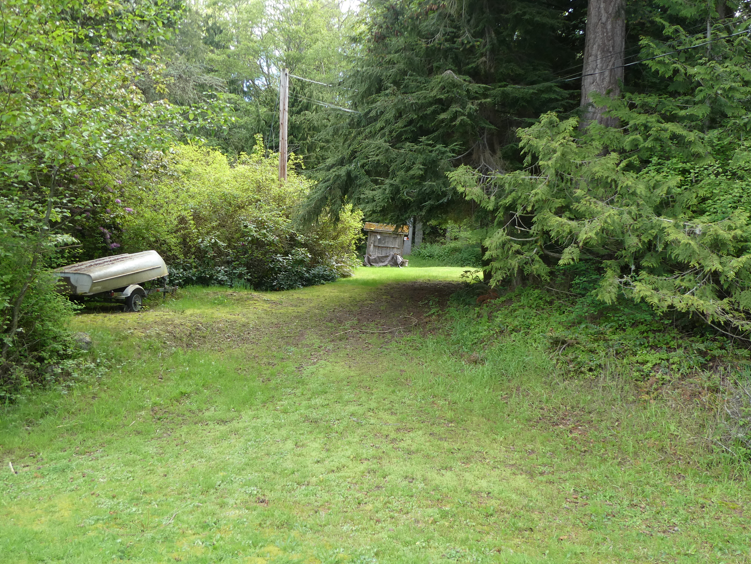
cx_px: 373
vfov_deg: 45.4
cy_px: 271
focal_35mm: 31
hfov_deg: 58.3
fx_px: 673
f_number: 3.3
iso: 80
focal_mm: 4.3
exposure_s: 1/60
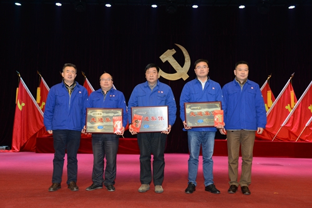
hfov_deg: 54.5
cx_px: 156
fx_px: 303
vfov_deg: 37.8
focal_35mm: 35
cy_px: 104
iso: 500
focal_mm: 35
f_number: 6.3
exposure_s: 1/60
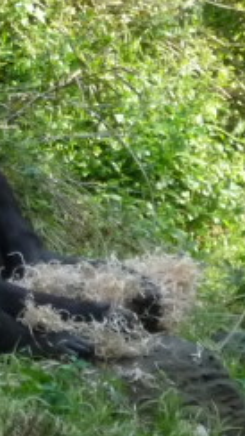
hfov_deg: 2.6
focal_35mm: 457
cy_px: 21
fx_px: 5285
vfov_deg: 4.7
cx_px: -265
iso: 320
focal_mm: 16.5
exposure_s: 1/125
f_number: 5.1
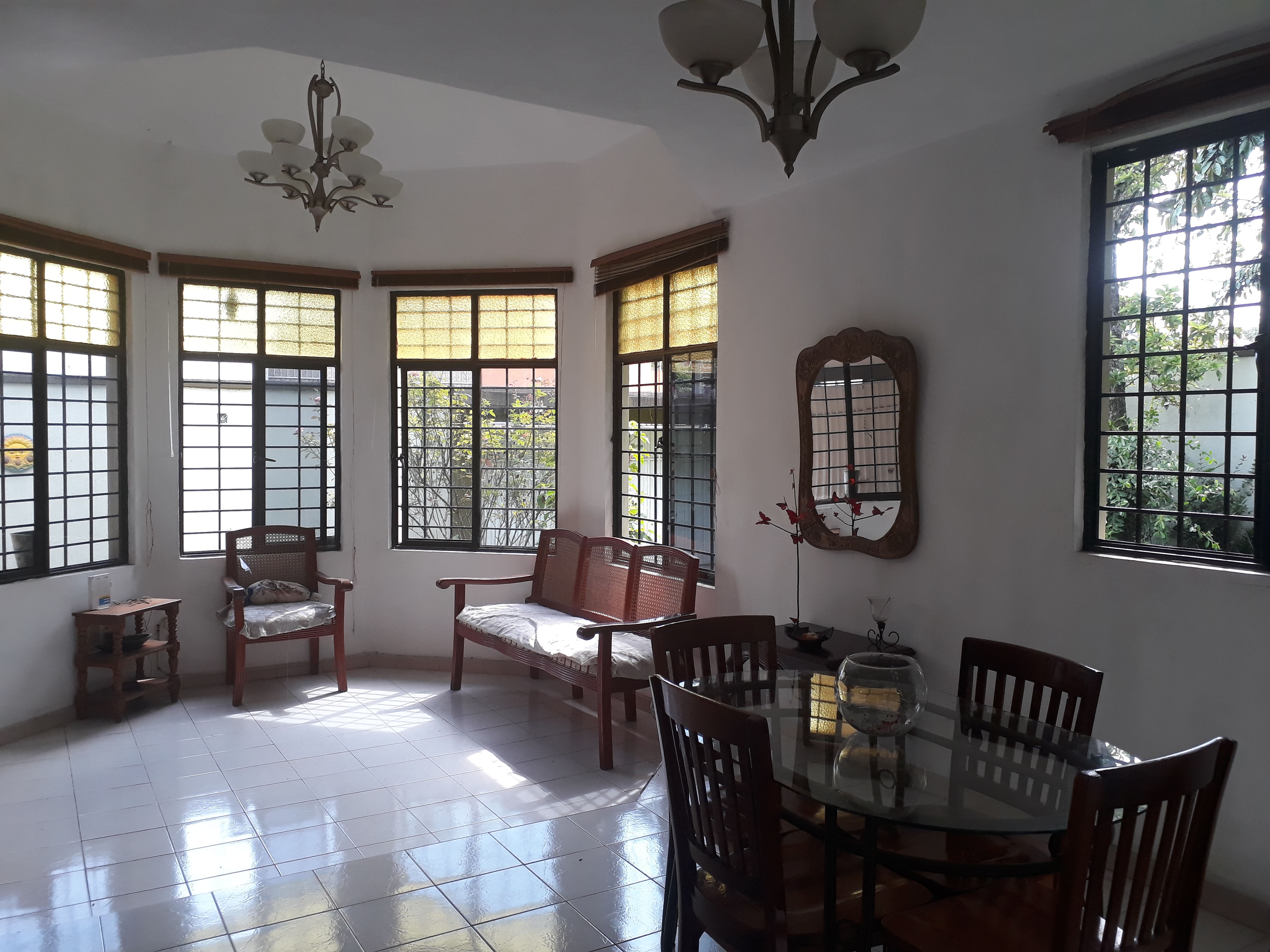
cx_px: 635
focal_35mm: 27
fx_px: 991
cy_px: 476
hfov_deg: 65.3
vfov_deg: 51.4
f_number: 1.9
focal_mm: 3.6
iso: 80
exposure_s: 1/120
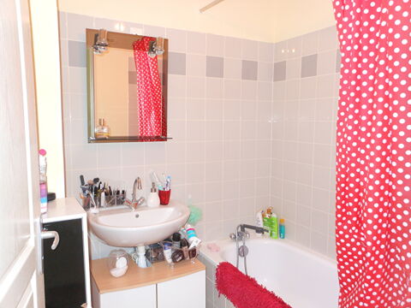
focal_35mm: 28
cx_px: 206
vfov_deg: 49.7
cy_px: 154
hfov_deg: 63.4
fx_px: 332
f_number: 3.7
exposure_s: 1/25
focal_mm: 5
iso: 250
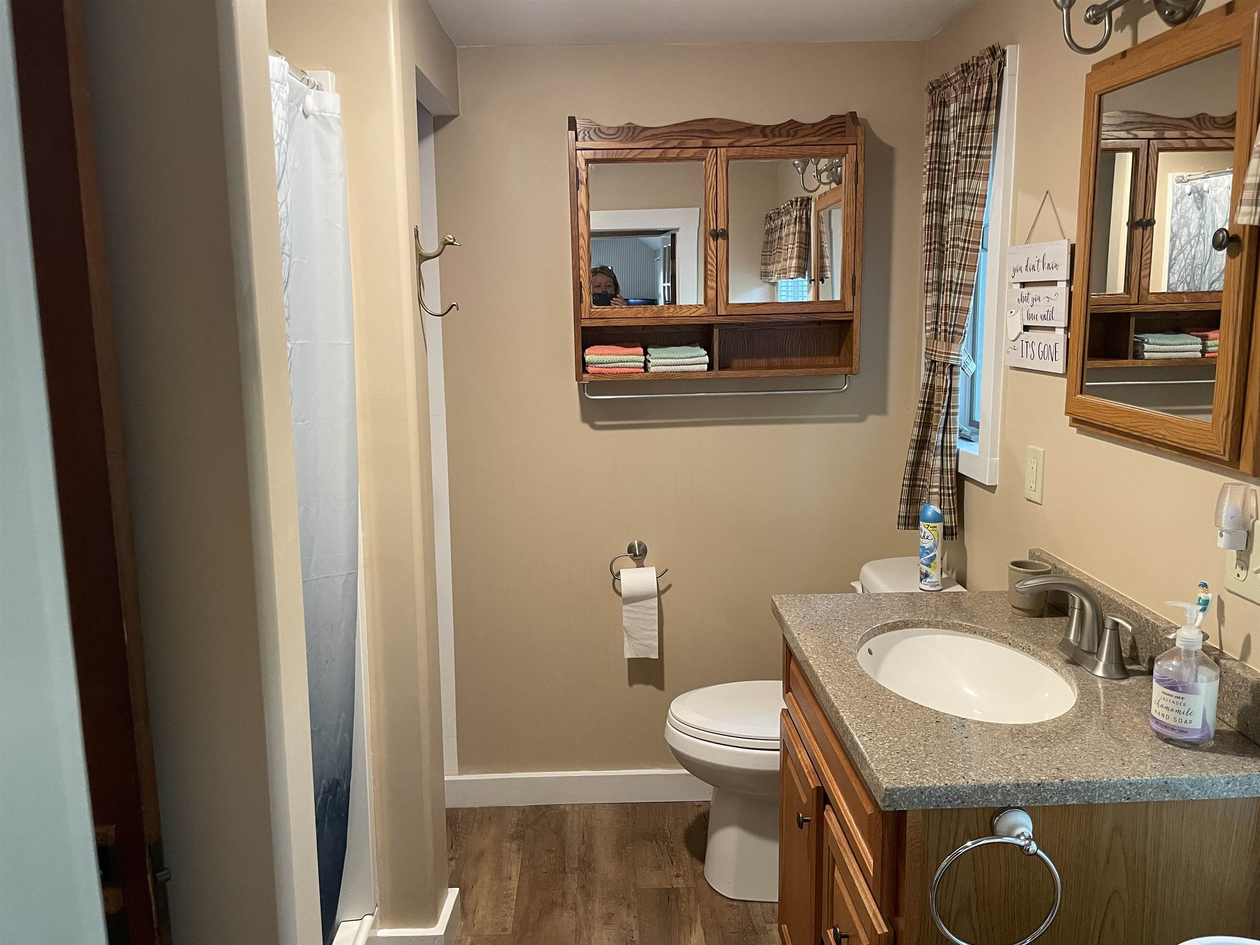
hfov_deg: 67.3
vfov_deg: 53.1
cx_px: 630
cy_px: 472
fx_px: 946
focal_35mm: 26
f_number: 1.6
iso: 200
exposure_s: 1/60
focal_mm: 4.2
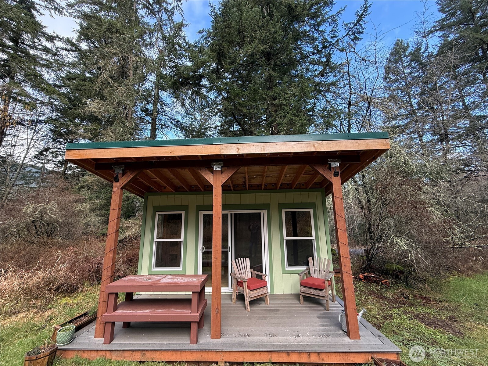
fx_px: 197
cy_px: 183
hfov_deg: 102.1
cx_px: 244
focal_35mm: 14
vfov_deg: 85.7
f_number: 2.2
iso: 64
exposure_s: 1/108
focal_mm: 2.22
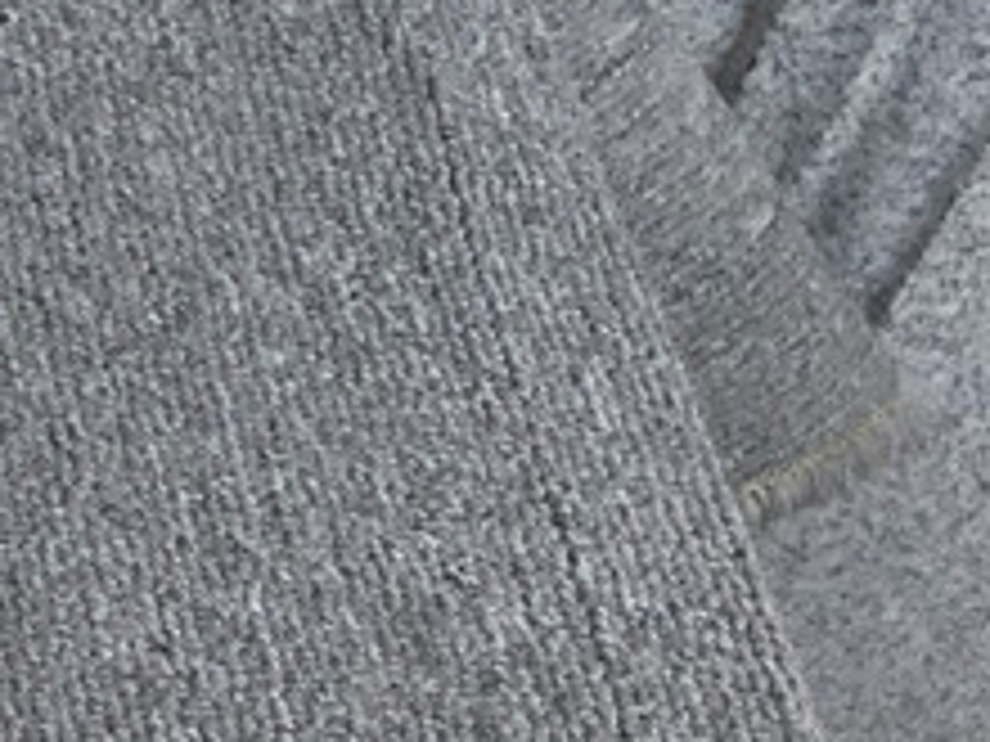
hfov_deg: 13.5
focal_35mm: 127
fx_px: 3632
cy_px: 803
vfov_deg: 11.5
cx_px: -945
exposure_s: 1/409
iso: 25
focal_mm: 3.3
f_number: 2.4
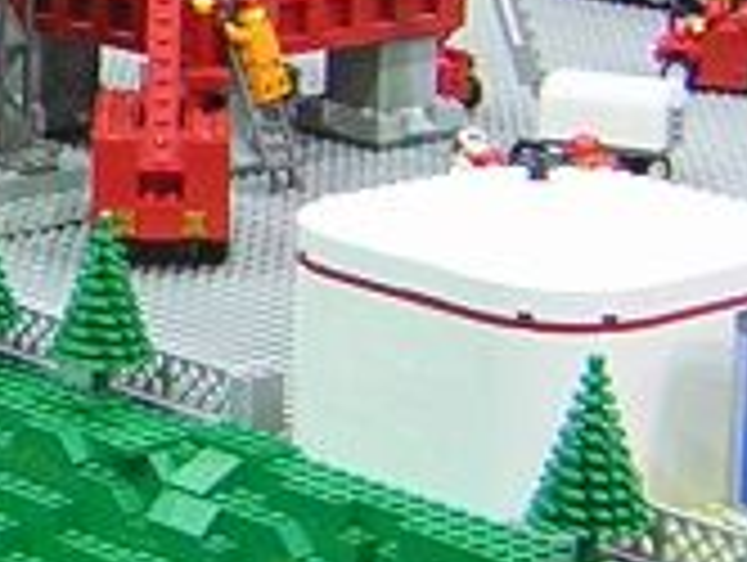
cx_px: -108
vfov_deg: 8.5
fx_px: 3739
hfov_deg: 11.2
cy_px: -90
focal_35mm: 173
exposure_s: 1/4.4
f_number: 2.6
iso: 100
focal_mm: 4.7
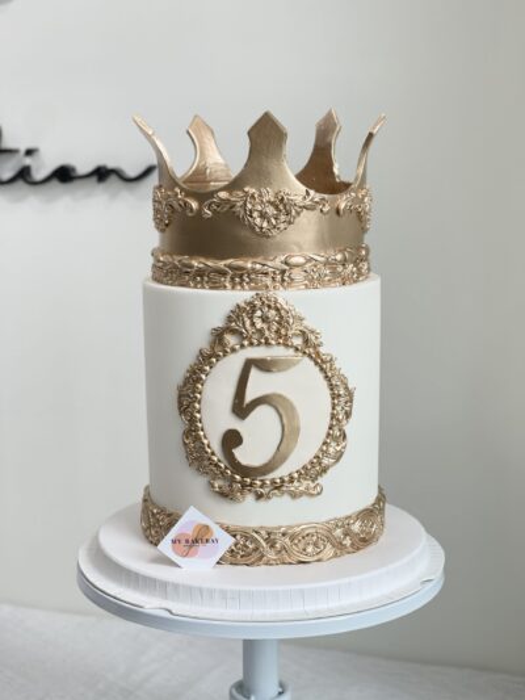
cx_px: 262
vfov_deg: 30.3
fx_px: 1294
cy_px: 350
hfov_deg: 22.9
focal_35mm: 64
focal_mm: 7.5
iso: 64
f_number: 2.2
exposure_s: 1/100
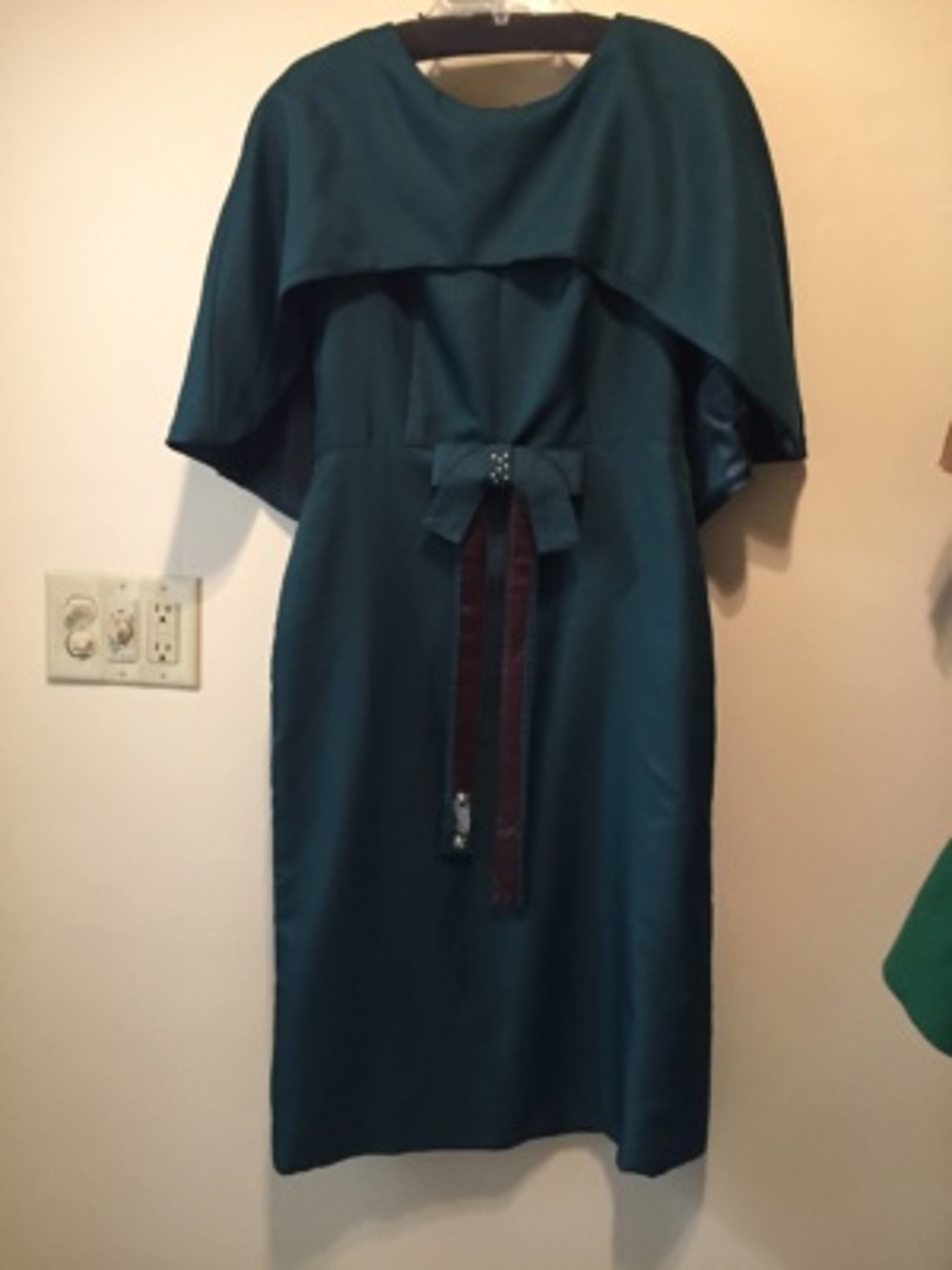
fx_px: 1063
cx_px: 476
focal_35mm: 29
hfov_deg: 48.2
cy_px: 635
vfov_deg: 61.7
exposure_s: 1/20
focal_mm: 4.15
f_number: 2.2
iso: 250
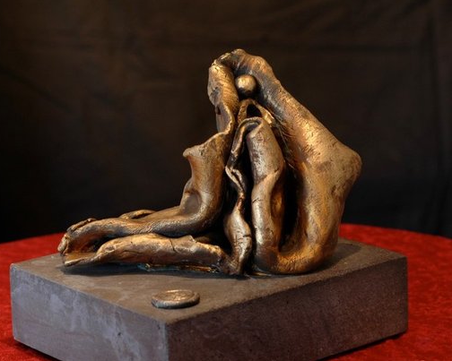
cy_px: 181
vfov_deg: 14.9
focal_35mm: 103
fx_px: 1378
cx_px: 226
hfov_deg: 18.6
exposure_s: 1/2.5
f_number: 5.6
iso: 200
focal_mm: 60
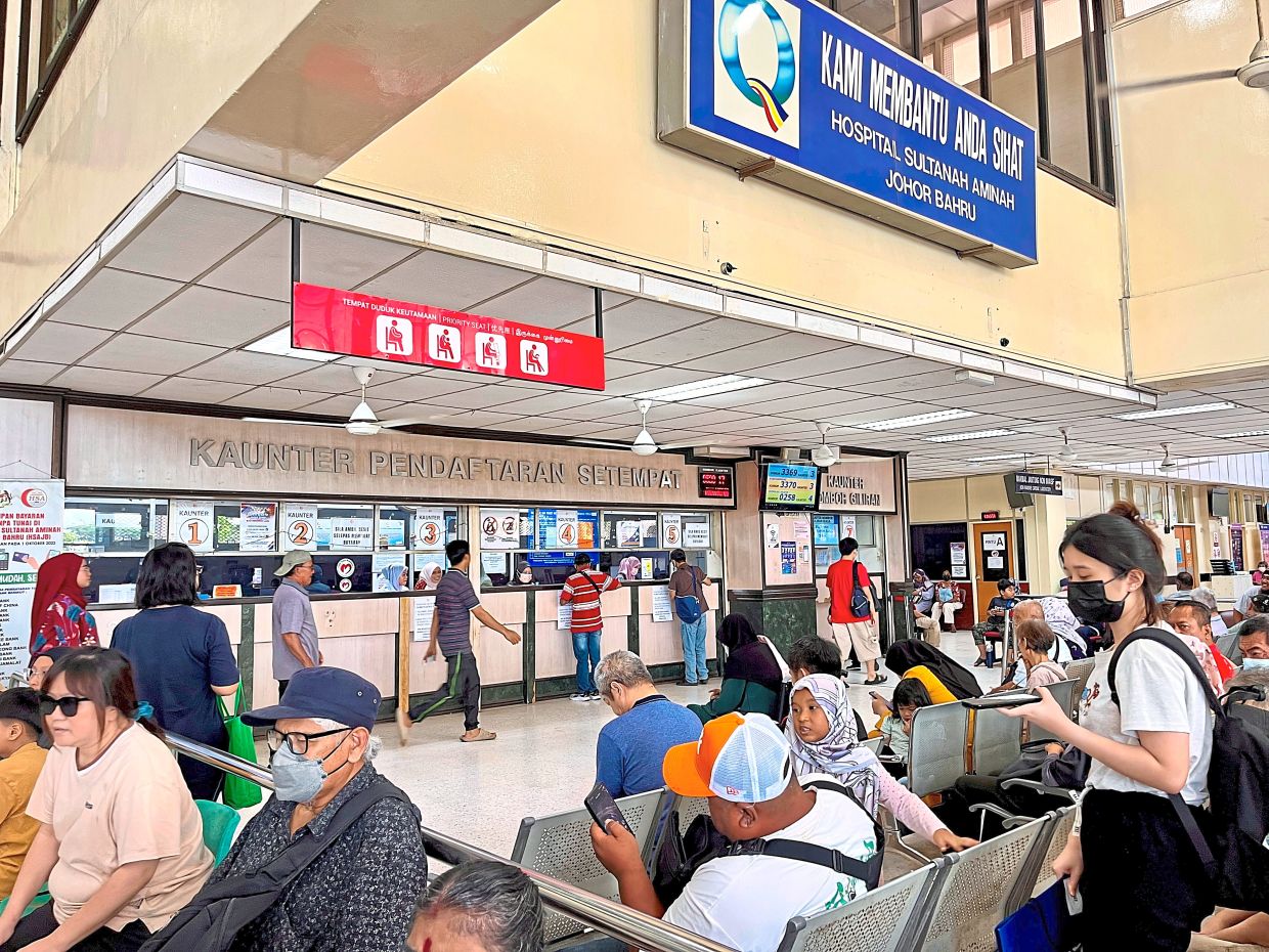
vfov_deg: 53.1
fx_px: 953
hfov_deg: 67.3
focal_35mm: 26
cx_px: 634
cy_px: 476
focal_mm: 5.1
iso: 80
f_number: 1.6
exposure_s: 1/50
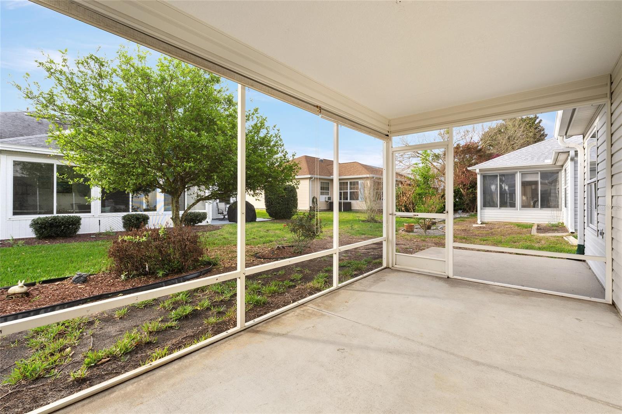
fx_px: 259
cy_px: 207
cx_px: 311
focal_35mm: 15
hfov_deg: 100.4
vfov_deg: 77.3
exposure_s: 1/100
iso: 250
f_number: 6.3
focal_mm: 15
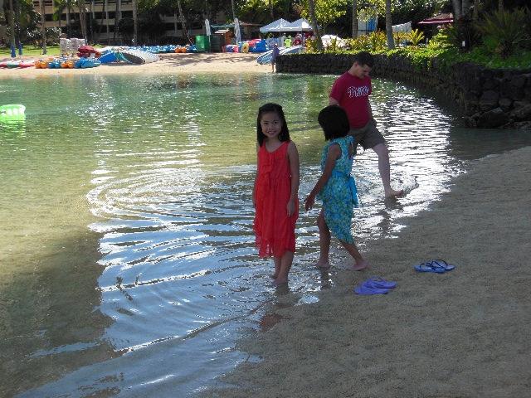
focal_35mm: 52
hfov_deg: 36.8
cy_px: 199
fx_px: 798
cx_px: 266
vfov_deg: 28.0
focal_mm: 9.3
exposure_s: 1/400
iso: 125
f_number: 4.7
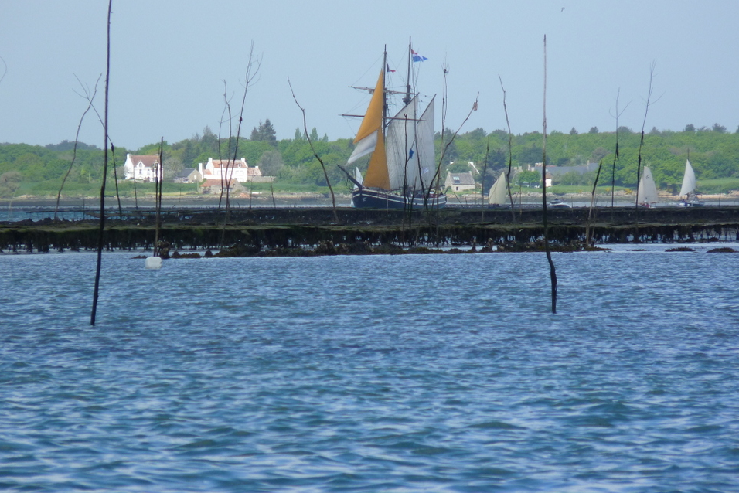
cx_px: 369
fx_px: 10225
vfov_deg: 2.8
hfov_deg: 4.1
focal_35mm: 498
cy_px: 218
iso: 160
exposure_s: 1/640
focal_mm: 84.8
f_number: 5.6
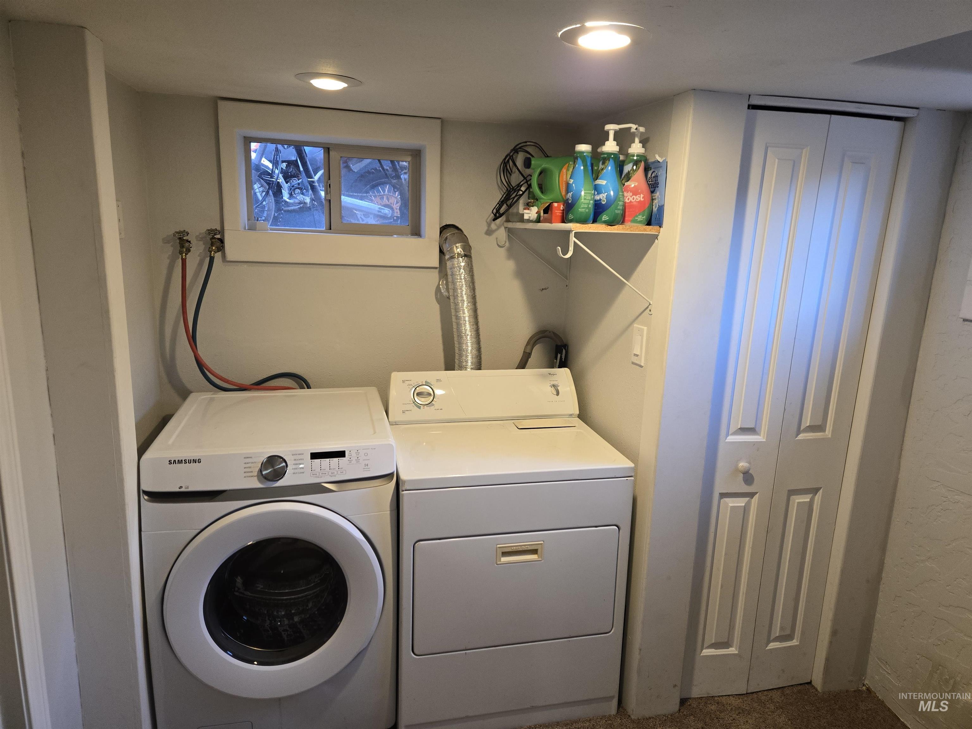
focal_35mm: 23
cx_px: 486
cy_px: 364
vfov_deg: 58.9
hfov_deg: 73.9
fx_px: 646
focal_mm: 5.4
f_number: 1.8
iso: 250
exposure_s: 1/120
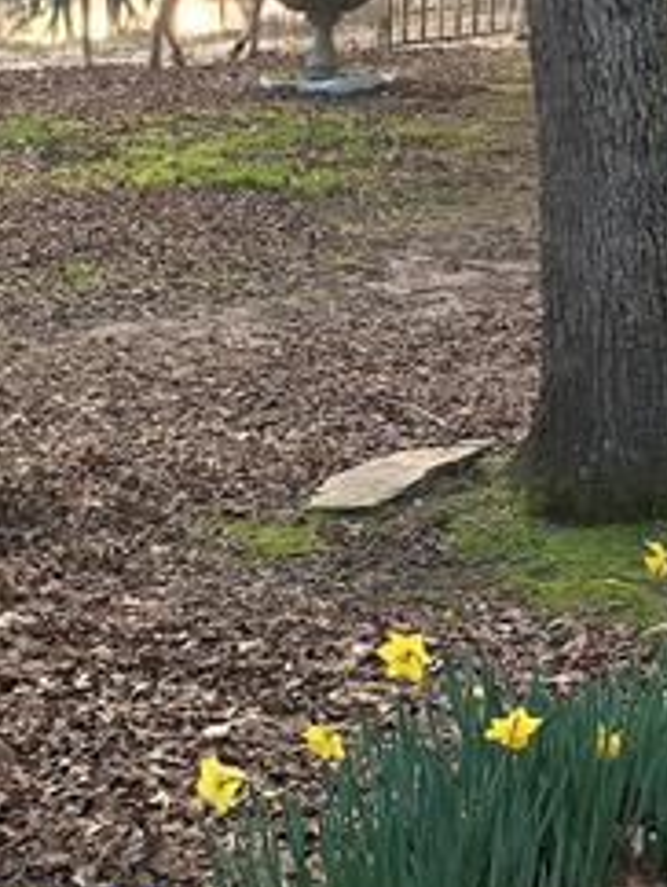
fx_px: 2359
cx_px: 286
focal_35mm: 92
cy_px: 290
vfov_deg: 21.2
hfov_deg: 16.1
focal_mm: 4.15
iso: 40
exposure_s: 1/120
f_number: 2.2
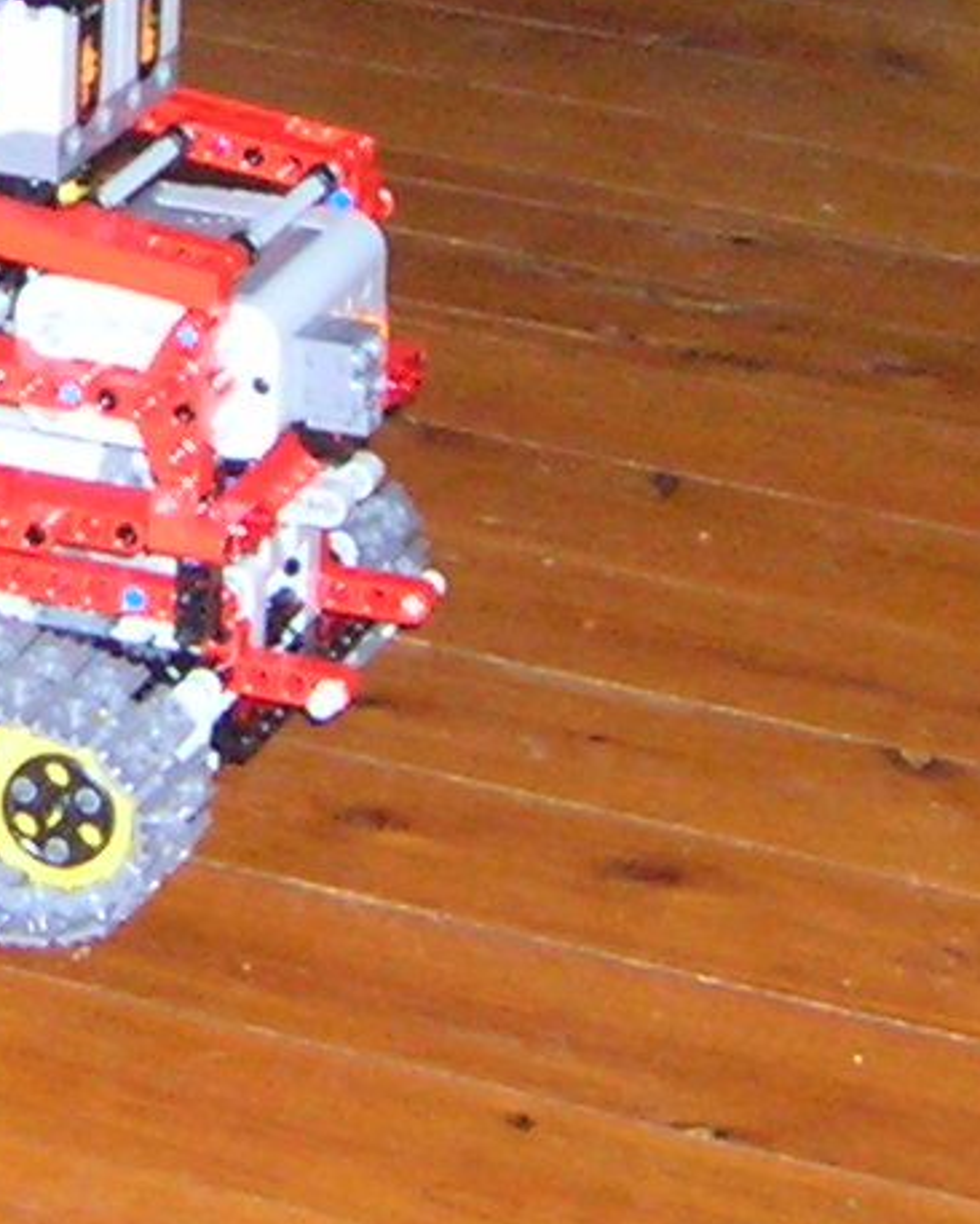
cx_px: -59
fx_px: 6014
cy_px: -187
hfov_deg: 9.2
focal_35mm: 166
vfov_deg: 11.4
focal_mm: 5.7
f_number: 2.9
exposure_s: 1/60.1
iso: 200
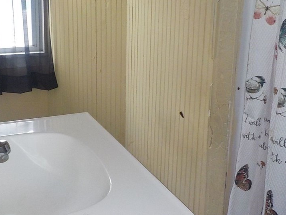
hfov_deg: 43.4
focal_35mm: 43
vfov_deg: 33.3
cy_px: 71
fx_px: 355
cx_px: 104
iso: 360
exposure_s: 1/30
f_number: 3.3
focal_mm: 4.1
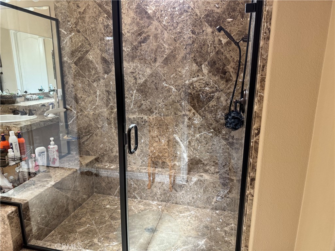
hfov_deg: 71.6
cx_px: 168
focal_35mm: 24
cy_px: 126
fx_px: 232
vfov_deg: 56.8
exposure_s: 1/60
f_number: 1.78
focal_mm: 6.76
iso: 250
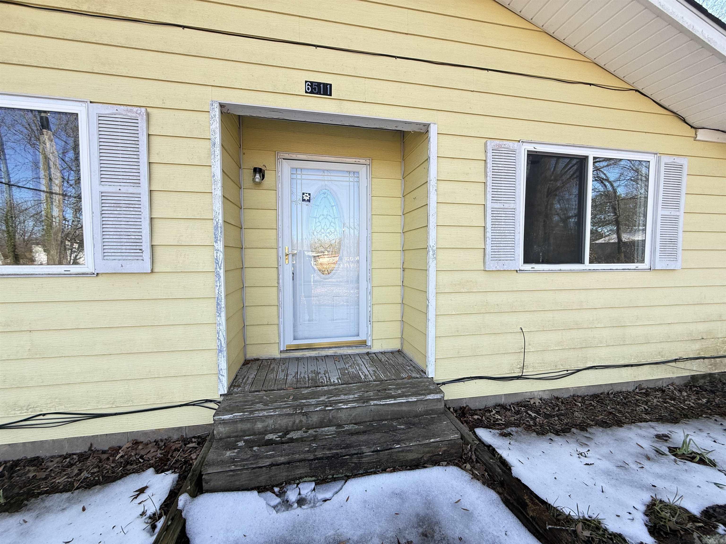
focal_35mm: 14
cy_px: 272
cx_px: 363
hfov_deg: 102.1
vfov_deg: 85.7
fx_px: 294
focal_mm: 2.22
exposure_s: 1/164
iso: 50
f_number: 2.2
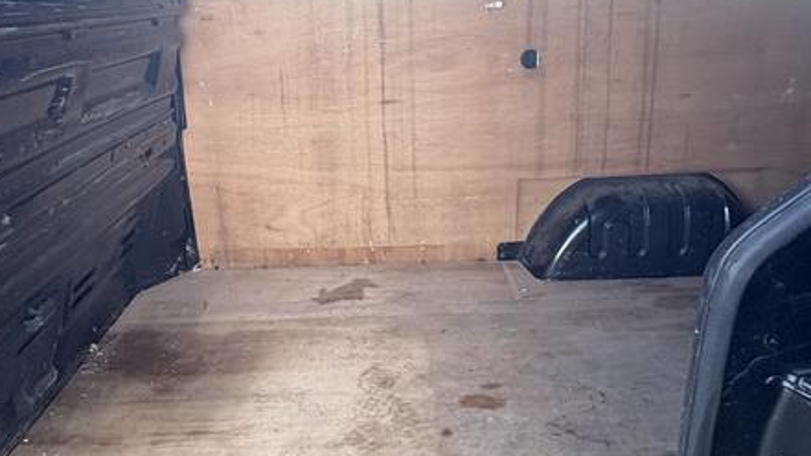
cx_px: 357
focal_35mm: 31
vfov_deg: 37.6
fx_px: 667
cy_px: 182
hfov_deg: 62.4
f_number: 2.2
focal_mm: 2.22
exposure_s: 1/136
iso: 100
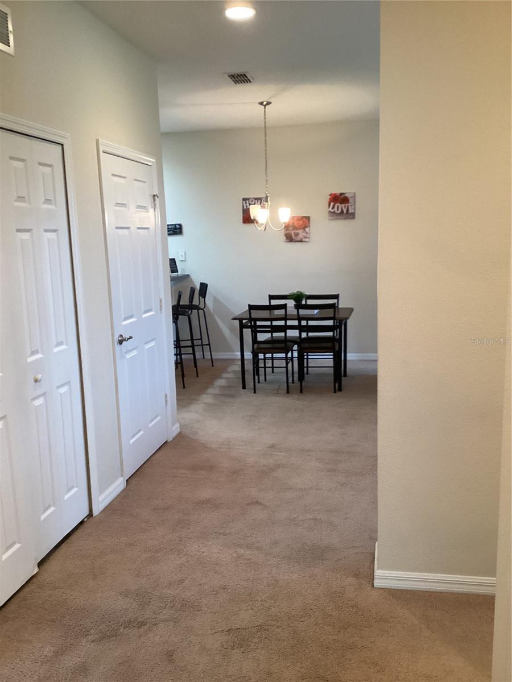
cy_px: 341
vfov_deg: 58.4
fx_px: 611
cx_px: 256
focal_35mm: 31
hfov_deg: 45.4
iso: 320
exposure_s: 1/60
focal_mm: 3.3
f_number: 2.4
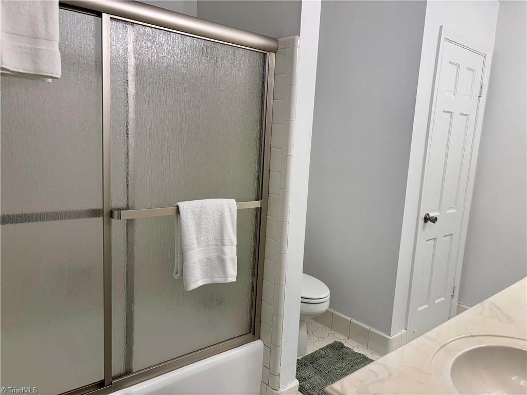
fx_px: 396
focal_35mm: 26
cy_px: 198
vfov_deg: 53.1
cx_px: 264
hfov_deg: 67.3
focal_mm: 5.96
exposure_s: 1/120
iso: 80
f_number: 1.6
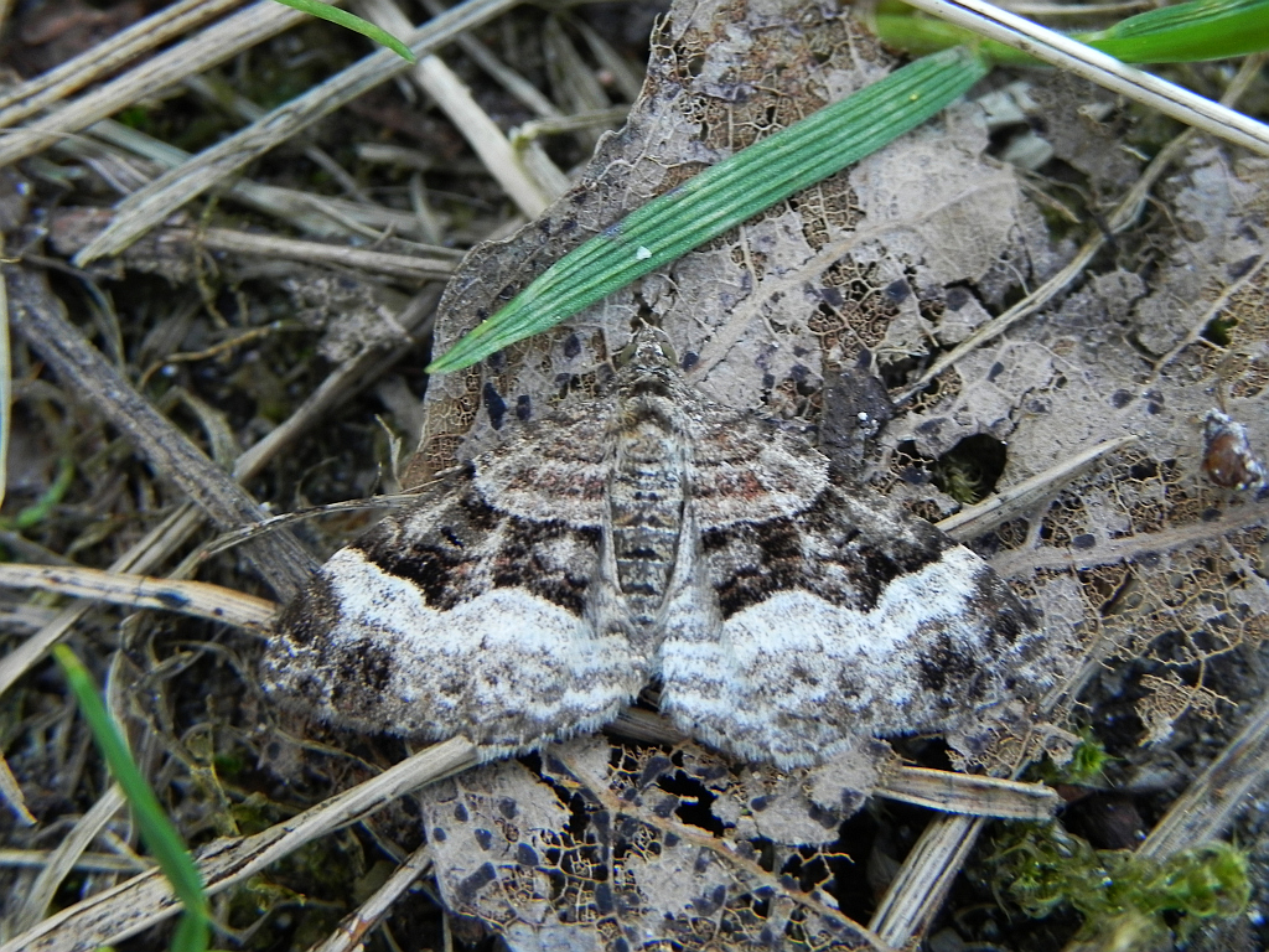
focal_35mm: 95
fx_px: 3483
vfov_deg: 15.6
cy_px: 476
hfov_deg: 20.7
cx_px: 634
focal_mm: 16.9
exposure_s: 1/56
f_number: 4
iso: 160
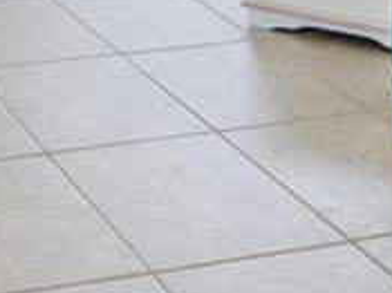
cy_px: -413
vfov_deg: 12.7
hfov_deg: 18.3
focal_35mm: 90
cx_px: -262
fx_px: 1018
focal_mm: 16
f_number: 9
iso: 400
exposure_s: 1/500
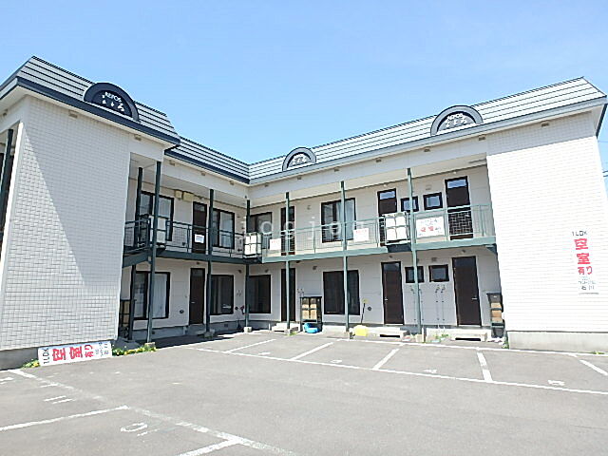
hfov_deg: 79.0
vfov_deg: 63.4
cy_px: 228
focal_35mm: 21
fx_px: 369
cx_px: 304
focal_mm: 3.7
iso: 125
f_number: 3.5
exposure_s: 1/640
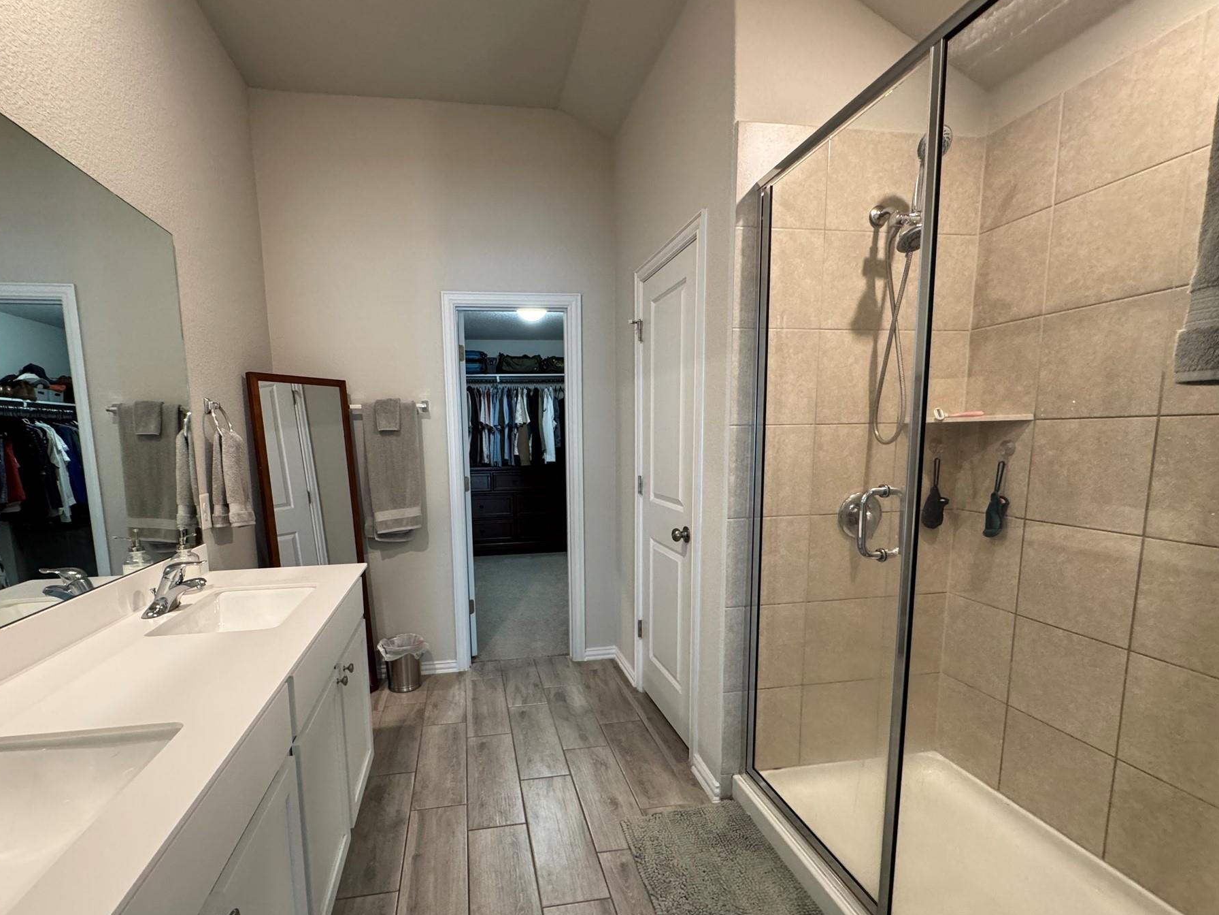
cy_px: 508
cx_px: 546
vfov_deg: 77.8
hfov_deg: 94.2
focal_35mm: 16
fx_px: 563
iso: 320
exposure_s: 1/60
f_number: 2.2
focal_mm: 2.22
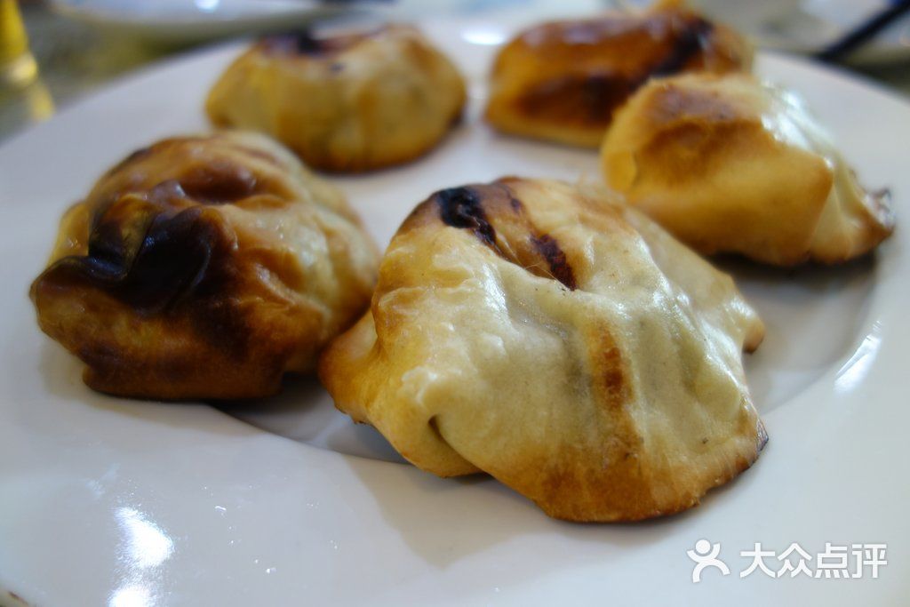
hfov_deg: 65.5
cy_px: 304
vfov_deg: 46.4
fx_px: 708
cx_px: 455
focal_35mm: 28
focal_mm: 10.4
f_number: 1.8
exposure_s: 1/30
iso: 160
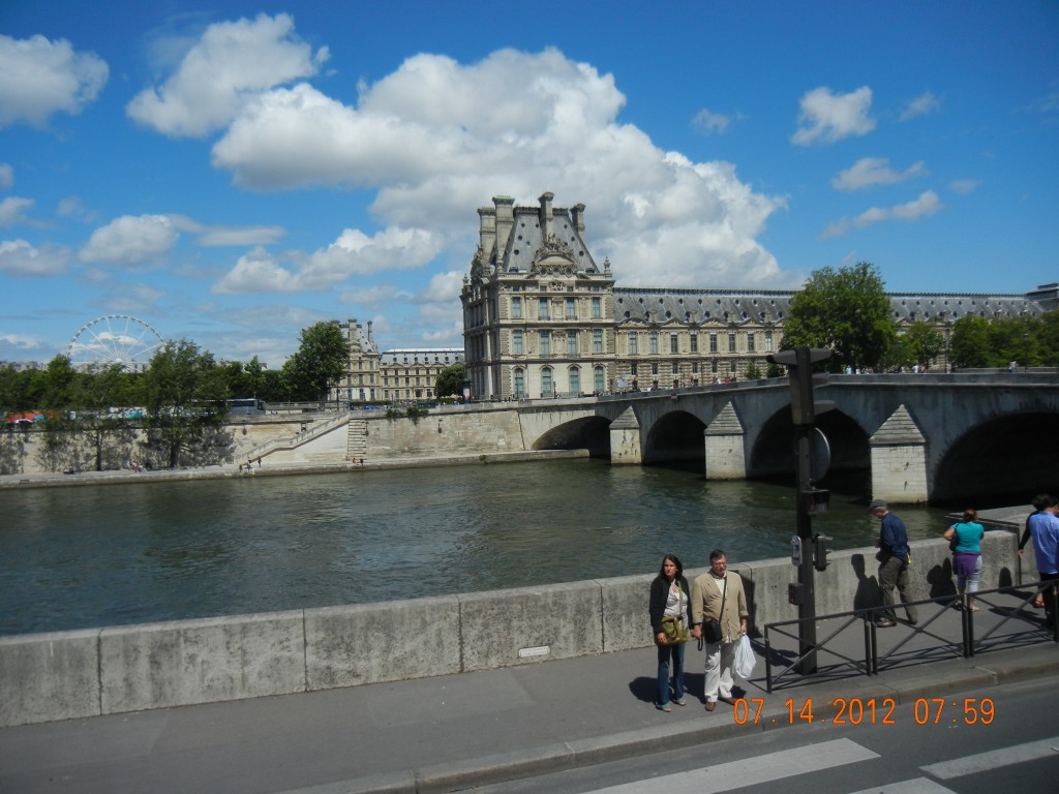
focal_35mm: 30
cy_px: 397
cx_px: 530
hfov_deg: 60.0
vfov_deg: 46.8
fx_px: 918
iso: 160
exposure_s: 1/836
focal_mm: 5.4
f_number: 7
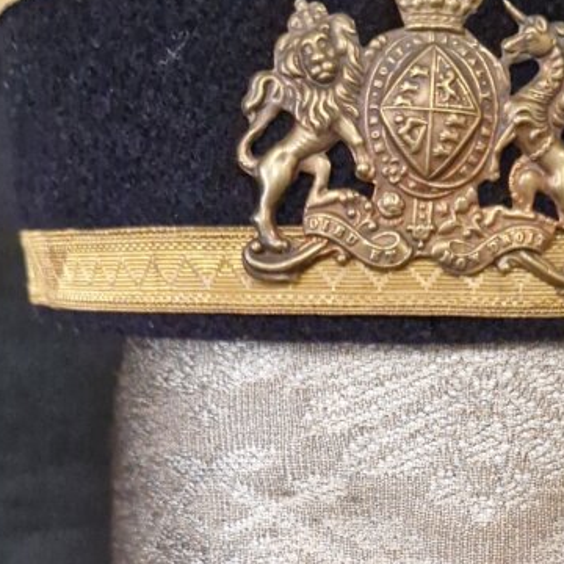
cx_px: 437
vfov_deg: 26.4
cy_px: 584
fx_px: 1124
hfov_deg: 27.7
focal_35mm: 61
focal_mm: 5.4
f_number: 1.8
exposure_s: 1/100
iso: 100
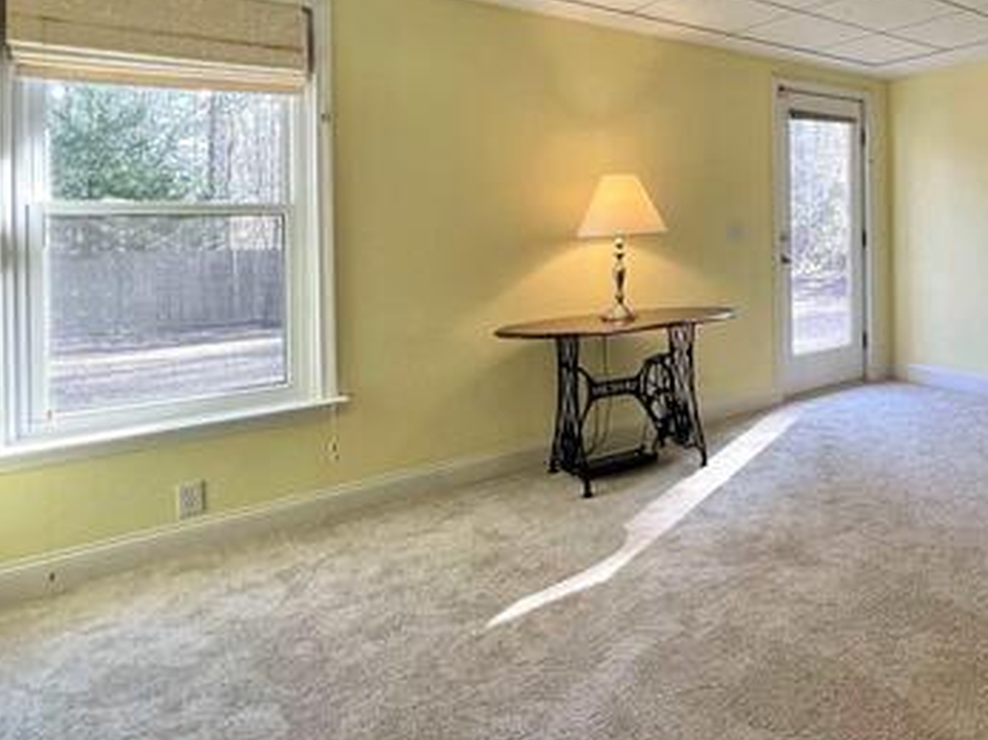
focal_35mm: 24
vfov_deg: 55.2
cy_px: 228
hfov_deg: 61.9
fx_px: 685
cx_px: 863
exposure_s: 1/120
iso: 125
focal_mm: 1.57
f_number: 1.8
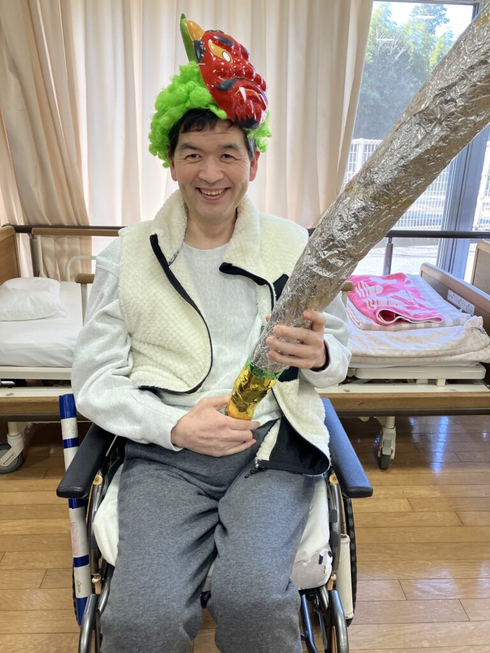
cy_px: 326
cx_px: 245
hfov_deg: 49.7
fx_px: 528
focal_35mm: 28
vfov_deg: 63.4
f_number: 1.8
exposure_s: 1/120
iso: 64
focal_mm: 3.99
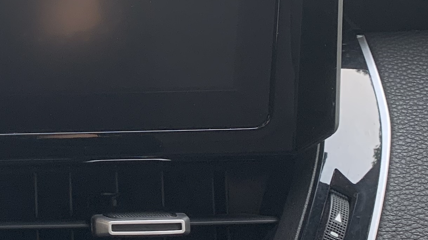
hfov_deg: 20.8
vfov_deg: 12.8
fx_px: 1067
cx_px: -113
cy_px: 77
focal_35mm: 94
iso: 32
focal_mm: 4.25
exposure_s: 1/122
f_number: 1.8
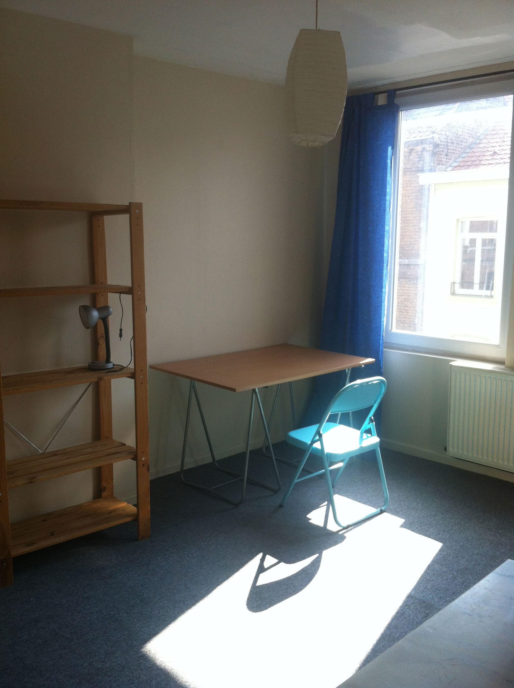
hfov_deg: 40.6
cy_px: 344
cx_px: 257
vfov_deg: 52.7
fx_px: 695
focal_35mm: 35
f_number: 2.8
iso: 80
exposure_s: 1/137
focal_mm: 3.85
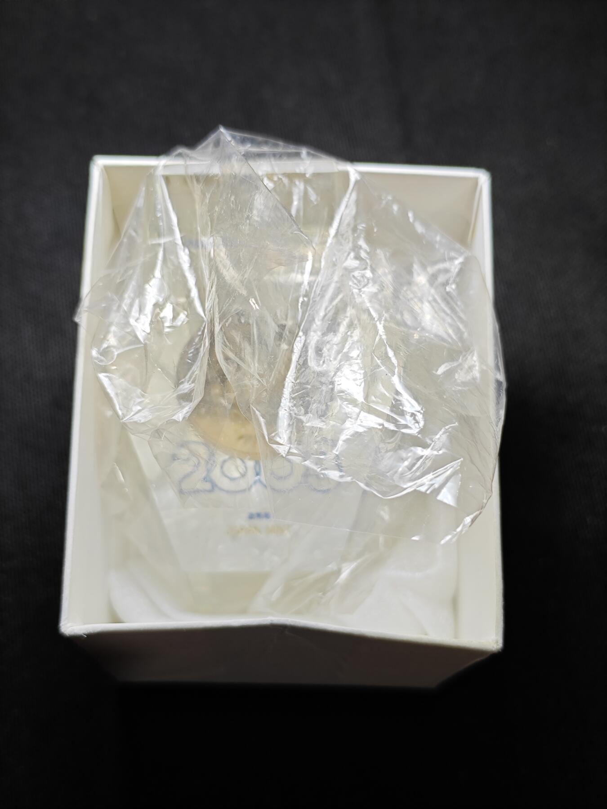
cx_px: 304
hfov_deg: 29.7
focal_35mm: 49
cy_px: 404
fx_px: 1146
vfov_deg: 38.9
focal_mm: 5.84
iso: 64
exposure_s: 1/100
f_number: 1.6
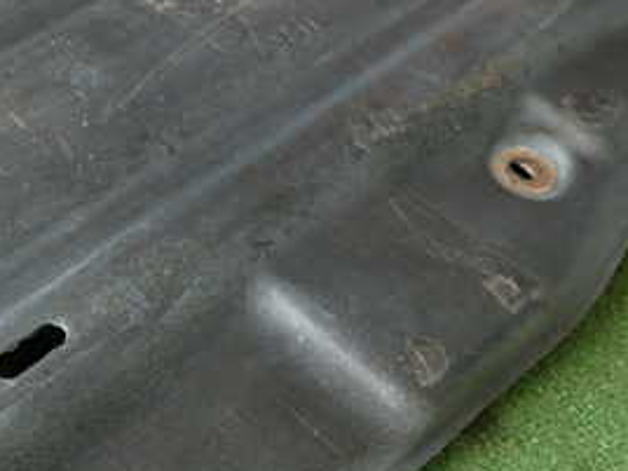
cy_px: 448
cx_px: 23
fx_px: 1016
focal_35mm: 56
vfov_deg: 25.1
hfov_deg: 32.1
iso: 160
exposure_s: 1/60
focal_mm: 4.5
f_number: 2
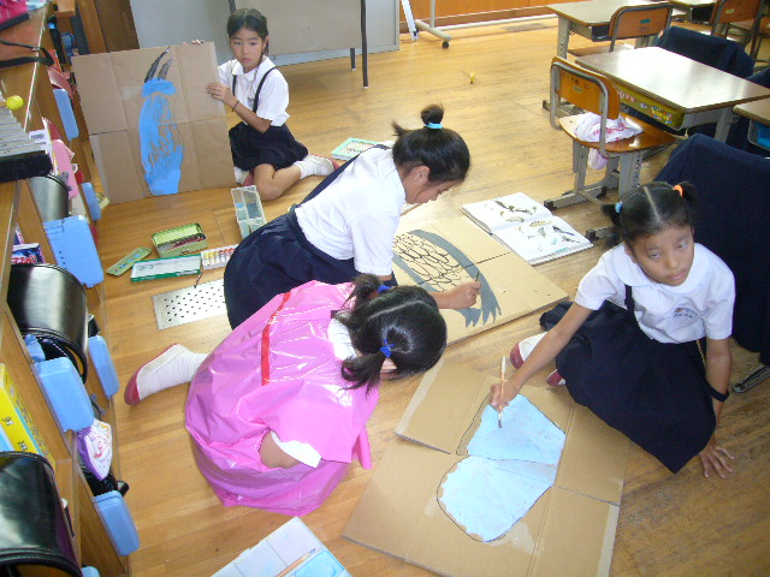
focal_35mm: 28
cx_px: 385
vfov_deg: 49.7
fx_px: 623
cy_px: 288
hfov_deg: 63.4
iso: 125
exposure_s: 1/30
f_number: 2.8
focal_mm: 4.6
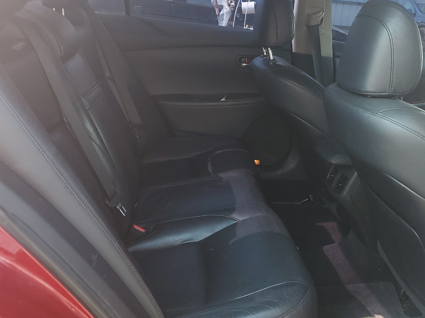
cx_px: 277
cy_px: 144
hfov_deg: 48.3
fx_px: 466
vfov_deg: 37.7
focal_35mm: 38
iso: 50
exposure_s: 1/196
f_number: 1.5
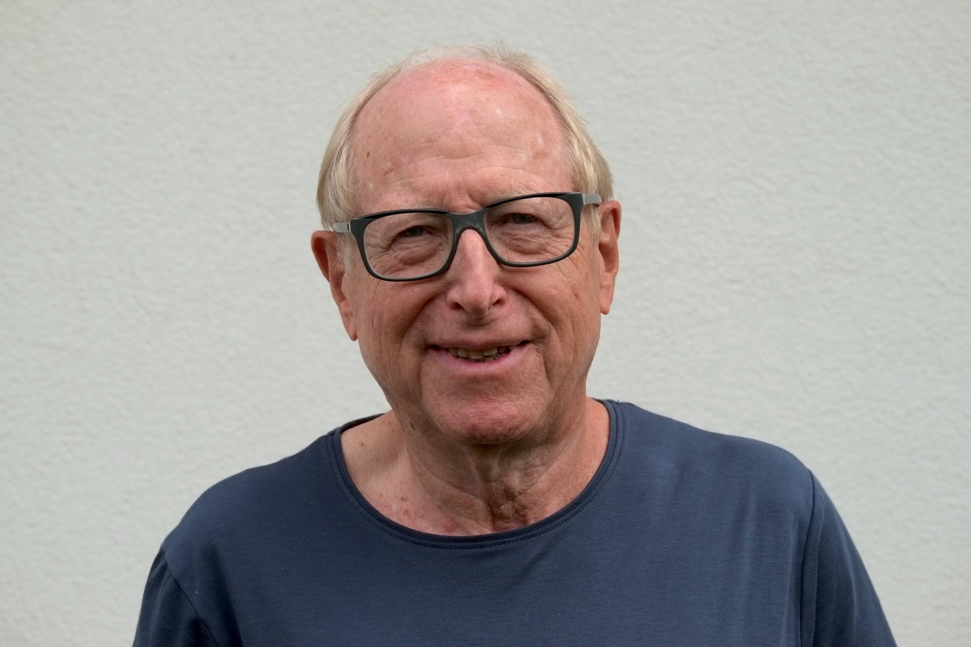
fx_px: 4046
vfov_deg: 9.1
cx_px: 486
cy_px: 324
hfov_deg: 13.7
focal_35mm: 150
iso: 200
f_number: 6.4
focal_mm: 99.8
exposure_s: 1/400
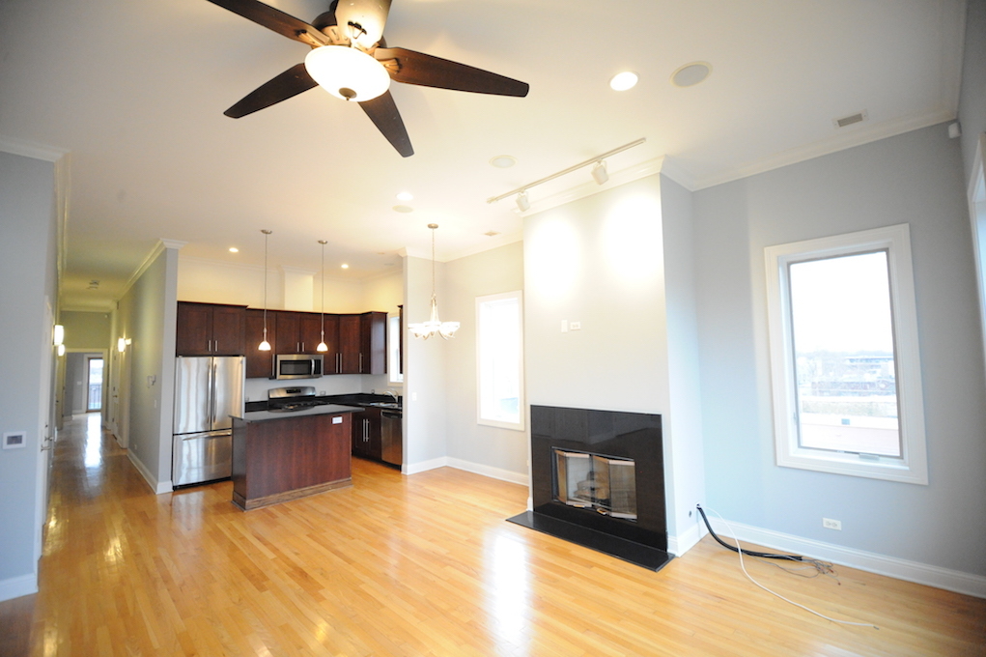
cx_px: 493
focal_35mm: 16
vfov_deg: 73.7
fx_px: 438
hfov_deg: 96.8
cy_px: 328
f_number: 4
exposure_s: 1/200
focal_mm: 16
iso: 6400
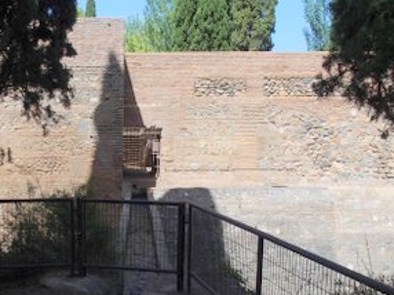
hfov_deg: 39.6
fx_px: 535
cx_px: 112
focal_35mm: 47
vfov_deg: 30.3
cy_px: 226
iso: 100
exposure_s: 1/1000
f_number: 3.5
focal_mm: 6
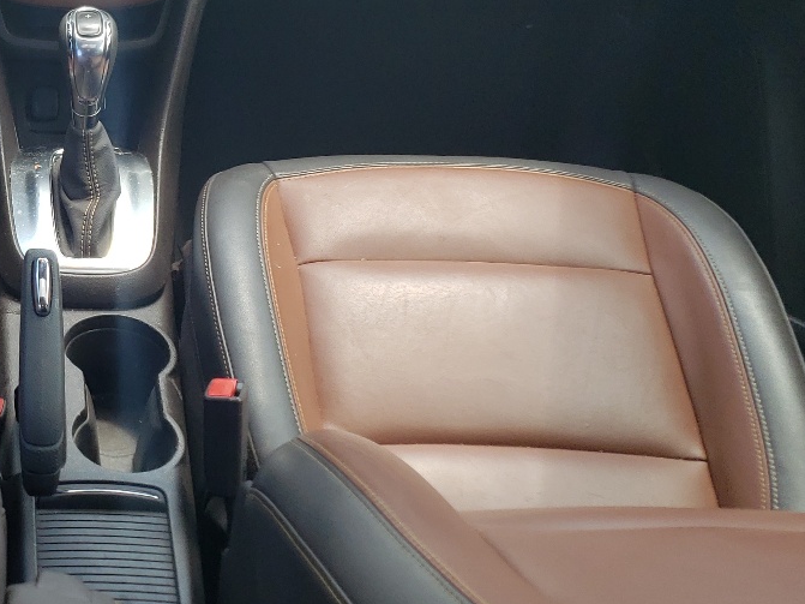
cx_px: 20
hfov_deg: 29.4
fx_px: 1442
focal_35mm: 62
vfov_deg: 23.3
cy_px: 125
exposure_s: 1/345
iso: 50
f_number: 1.5
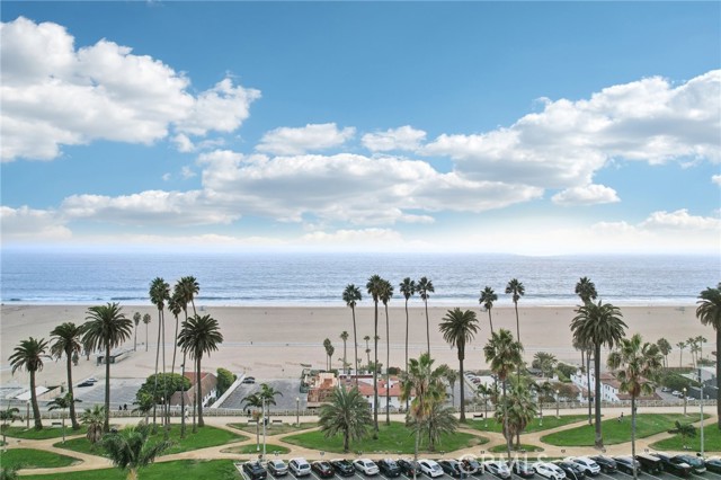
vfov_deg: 57.2
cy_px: 240
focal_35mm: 22
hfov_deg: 78.6
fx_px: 440
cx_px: 360
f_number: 2.8
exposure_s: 1/800
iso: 130
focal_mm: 8.4
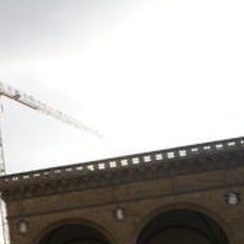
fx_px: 654
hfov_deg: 18.2
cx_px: -150
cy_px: 206
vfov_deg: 20.8
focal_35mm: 82
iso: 100
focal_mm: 18
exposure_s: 1/80
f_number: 9
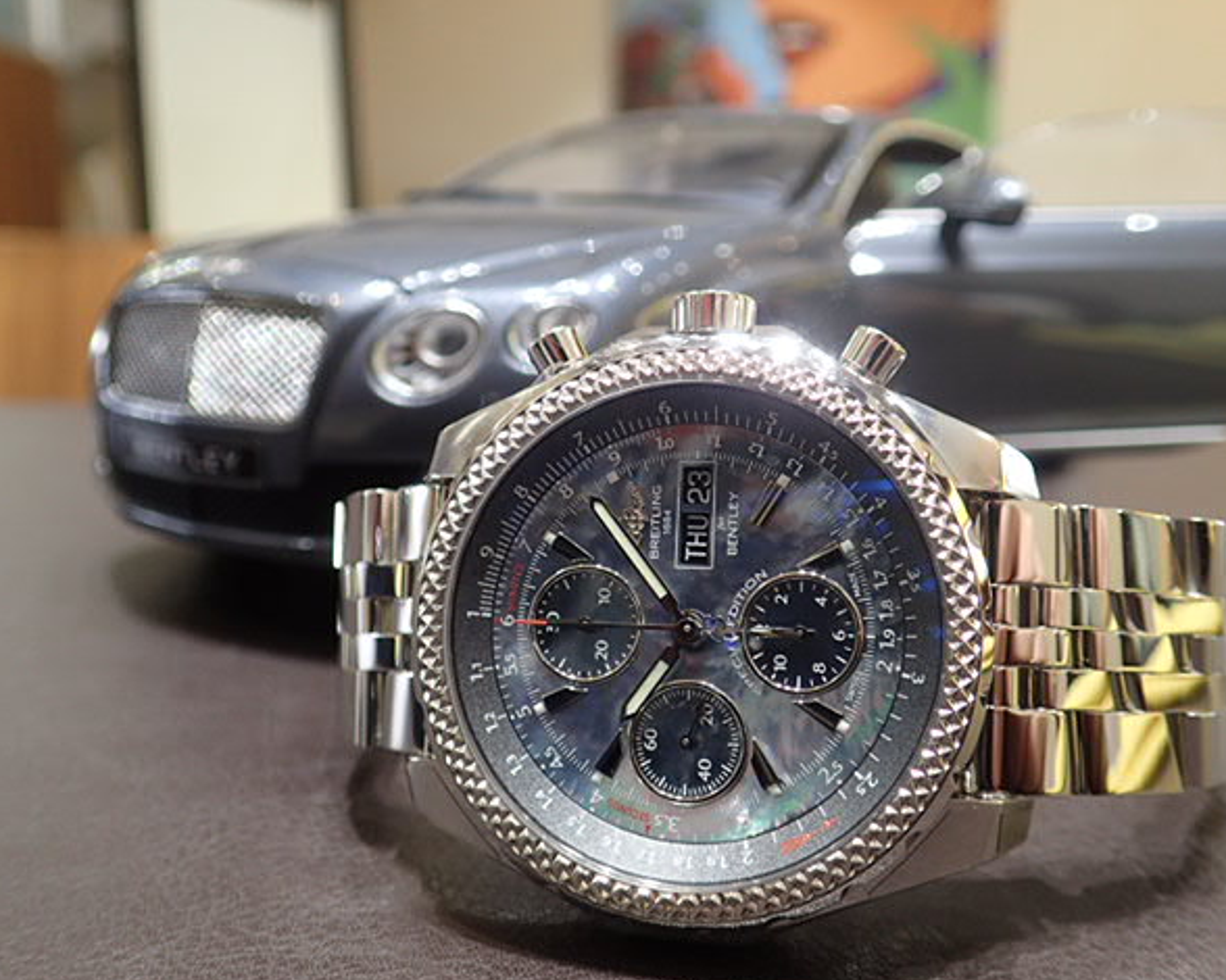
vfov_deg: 43.3
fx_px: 1233
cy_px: 492
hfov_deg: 52.8
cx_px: 644
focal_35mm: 34
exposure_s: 1/50
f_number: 2.4
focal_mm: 5.87
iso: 200
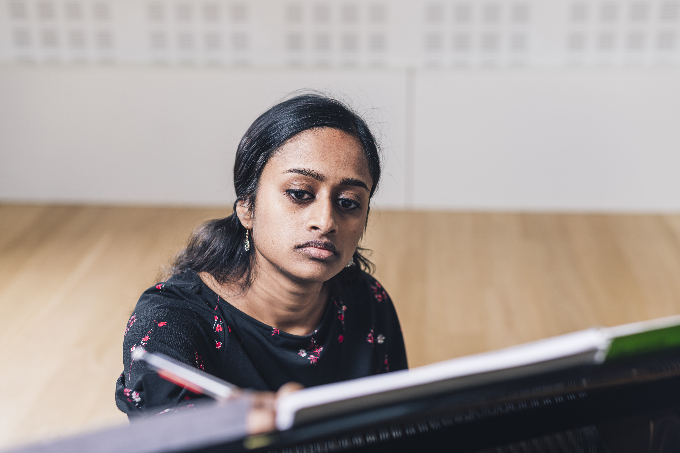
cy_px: 226
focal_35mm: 50
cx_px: 340
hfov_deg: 39.6
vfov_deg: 27.0
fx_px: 944
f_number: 3.2
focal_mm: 50
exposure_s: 1/160
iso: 125
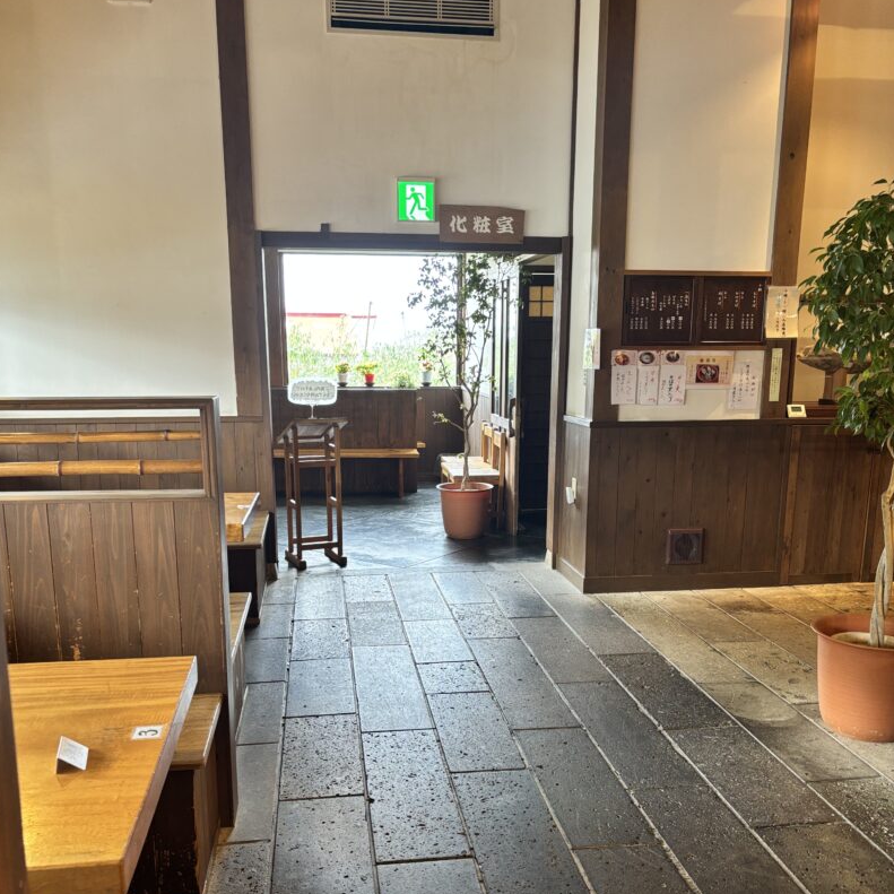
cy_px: 534
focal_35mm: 31
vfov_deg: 52.2
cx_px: 444
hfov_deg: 52.5
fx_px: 906
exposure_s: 1/50
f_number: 1.6
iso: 100
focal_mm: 5.96
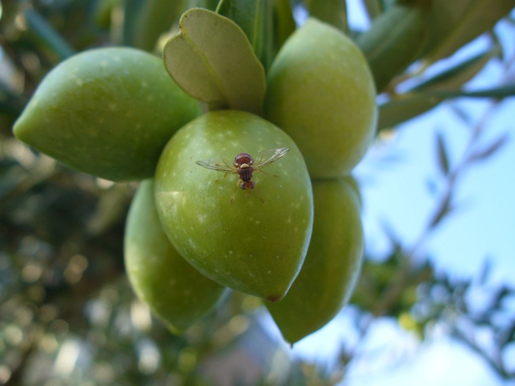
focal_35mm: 37
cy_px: 193
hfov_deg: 50.1
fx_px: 550
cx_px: 258
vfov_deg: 38.7
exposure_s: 1/250
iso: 80
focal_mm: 6.1
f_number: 2.8
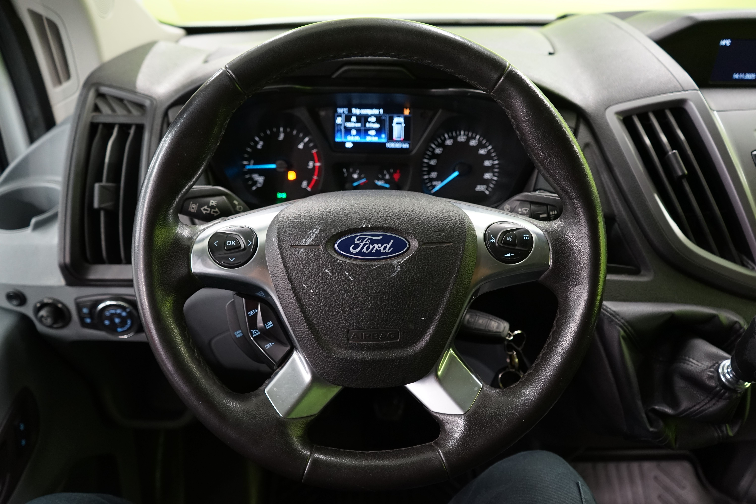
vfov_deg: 46.4
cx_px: 378
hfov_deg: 65.5
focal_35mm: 28
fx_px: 588
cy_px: 252
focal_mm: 28
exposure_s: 1/25
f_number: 4.5
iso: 1250
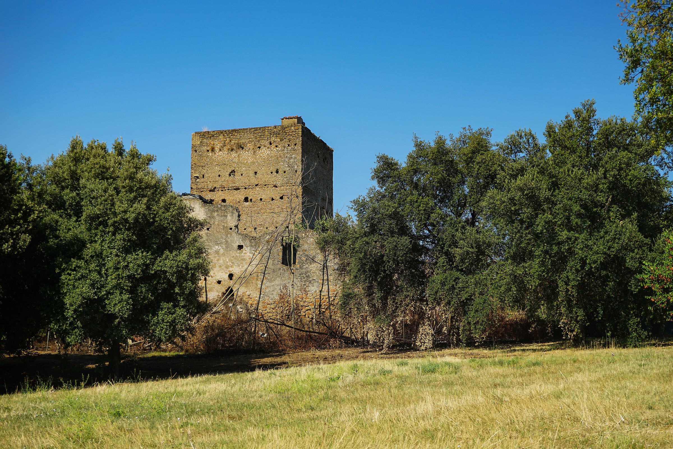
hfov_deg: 33.9
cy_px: 224
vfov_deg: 23.0
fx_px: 1103
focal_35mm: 59
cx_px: 336
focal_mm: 59
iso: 100
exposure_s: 1/100
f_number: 9
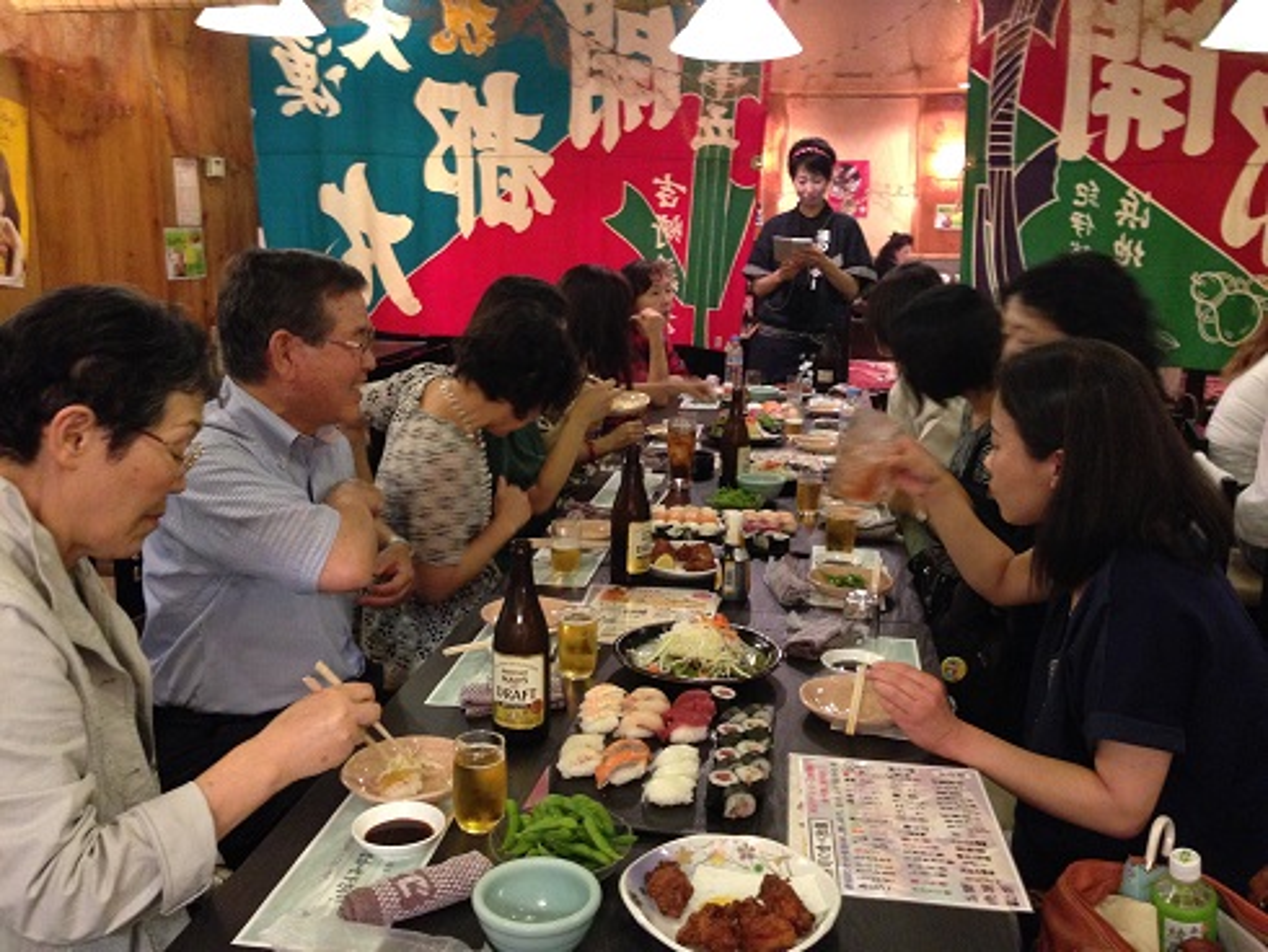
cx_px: 634
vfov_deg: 43.0
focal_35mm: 33
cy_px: 476
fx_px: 1209
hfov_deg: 55.3
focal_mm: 4.12
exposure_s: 1/15
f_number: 2.4
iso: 400
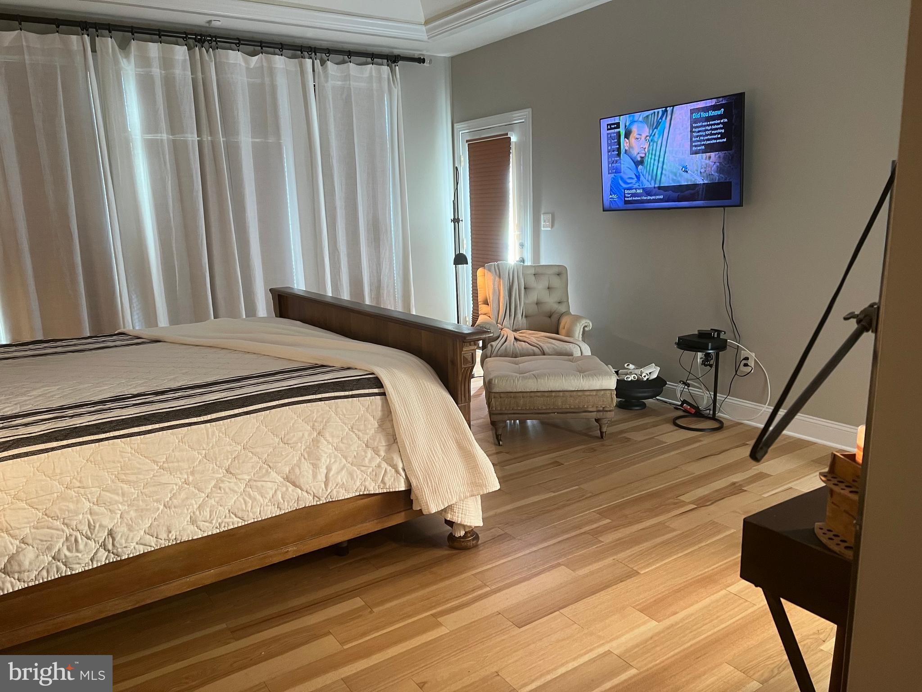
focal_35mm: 26
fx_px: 693
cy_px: 346
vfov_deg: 53.1
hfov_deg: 67.3
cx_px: 461
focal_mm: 5.7
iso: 200
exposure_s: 1/60
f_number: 1.5
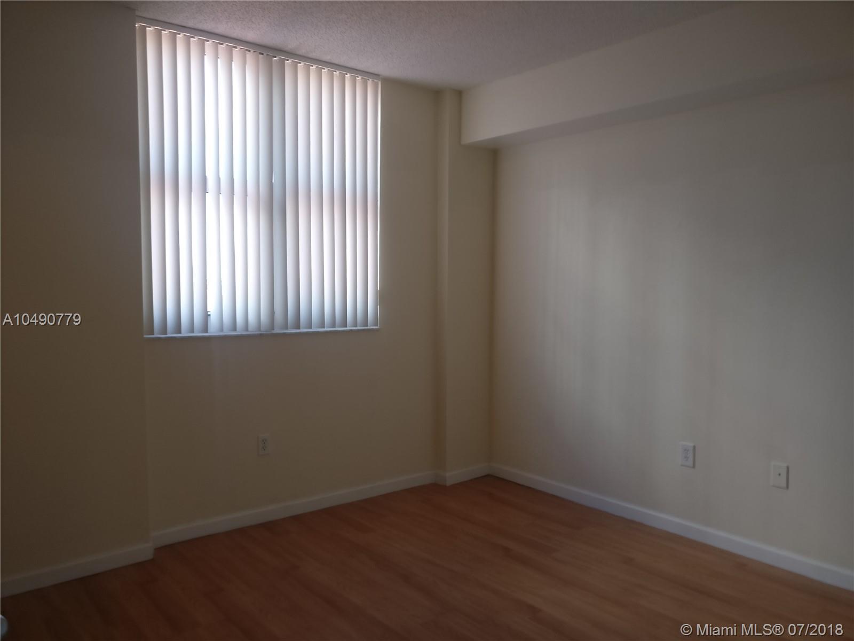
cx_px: 427
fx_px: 691
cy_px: 320
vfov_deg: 49.7
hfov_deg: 63.4
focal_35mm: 28
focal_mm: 4.26
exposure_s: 1/33
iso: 200
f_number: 2
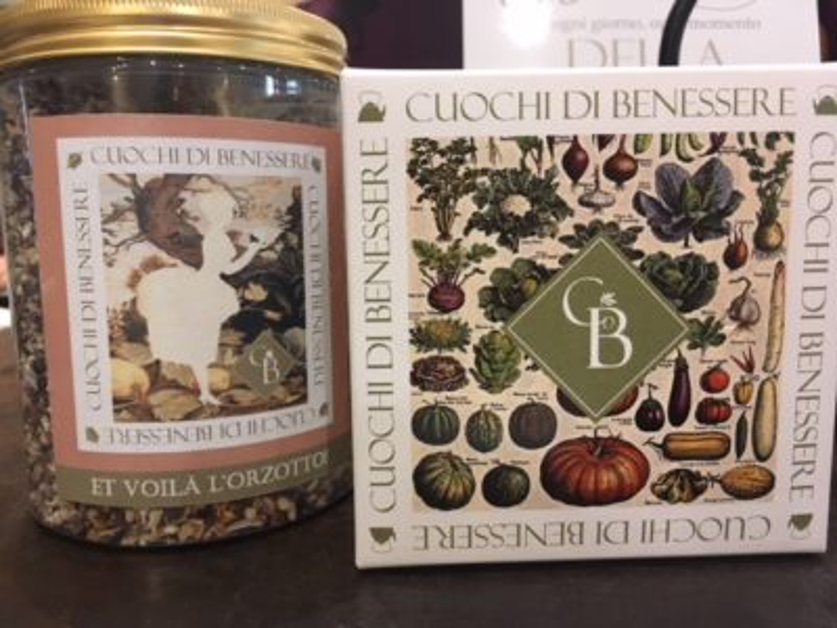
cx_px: 418
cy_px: 314
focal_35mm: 29
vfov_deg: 48.2
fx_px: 701
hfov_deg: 61.7
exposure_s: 1/33
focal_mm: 4.15
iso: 200
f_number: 2.2
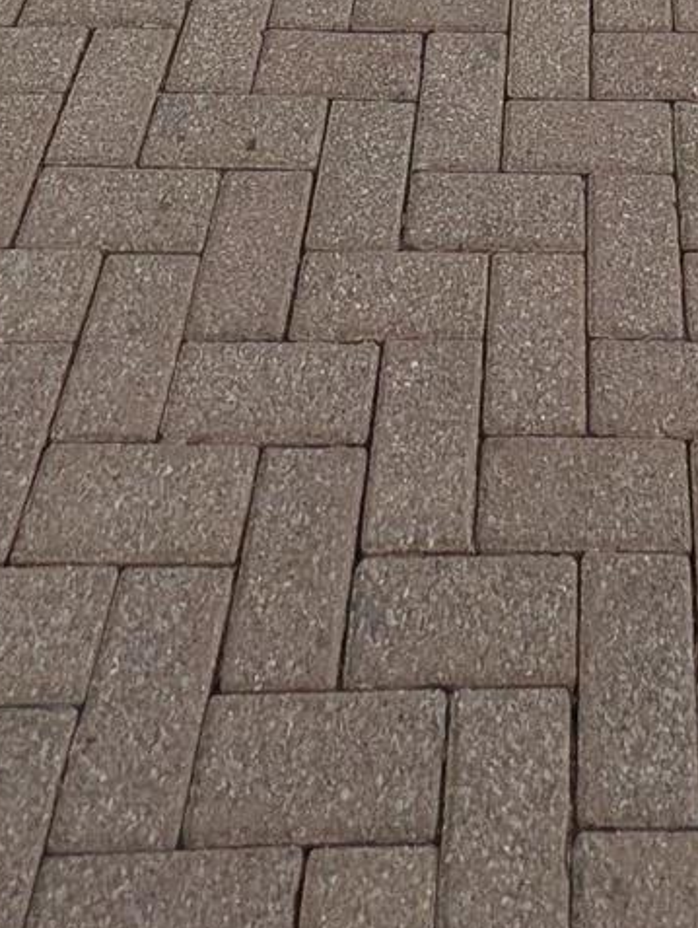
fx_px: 1556
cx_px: 723
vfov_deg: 15.6
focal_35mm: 58
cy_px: -1257
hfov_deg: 24.0
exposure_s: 1/651
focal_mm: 2.23
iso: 41
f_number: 1.95
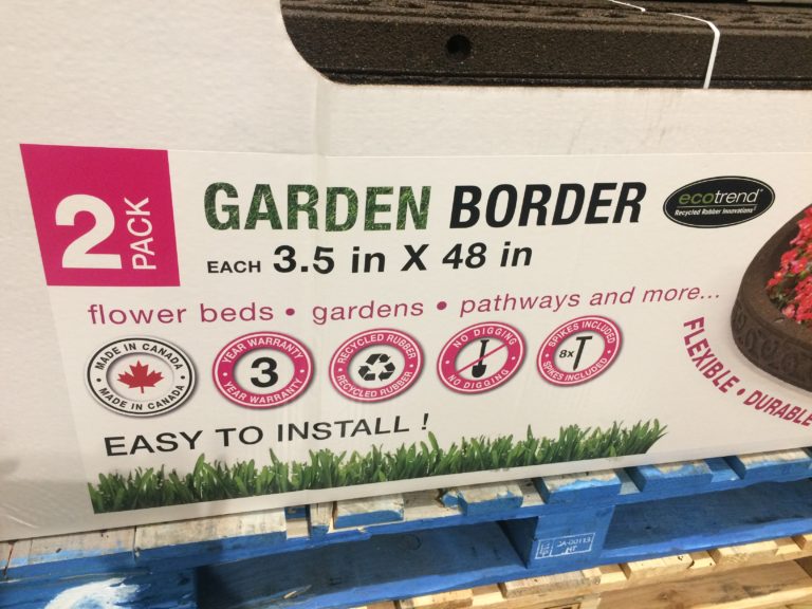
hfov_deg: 61.7
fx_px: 680
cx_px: 406
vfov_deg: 48.2
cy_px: 304
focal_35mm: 29
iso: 125
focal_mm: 4.15
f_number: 2.2
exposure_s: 1/30
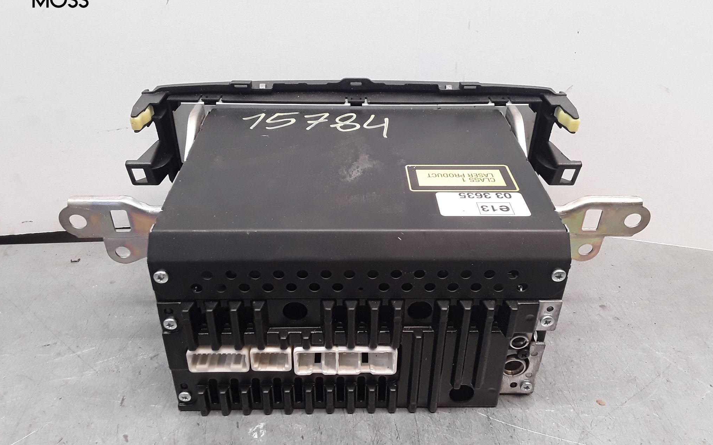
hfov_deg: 62.9
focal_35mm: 30
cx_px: 357
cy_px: 216
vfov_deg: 41.8
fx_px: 583
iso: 100
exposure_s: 1/100
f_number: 1.9
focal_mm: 2.91
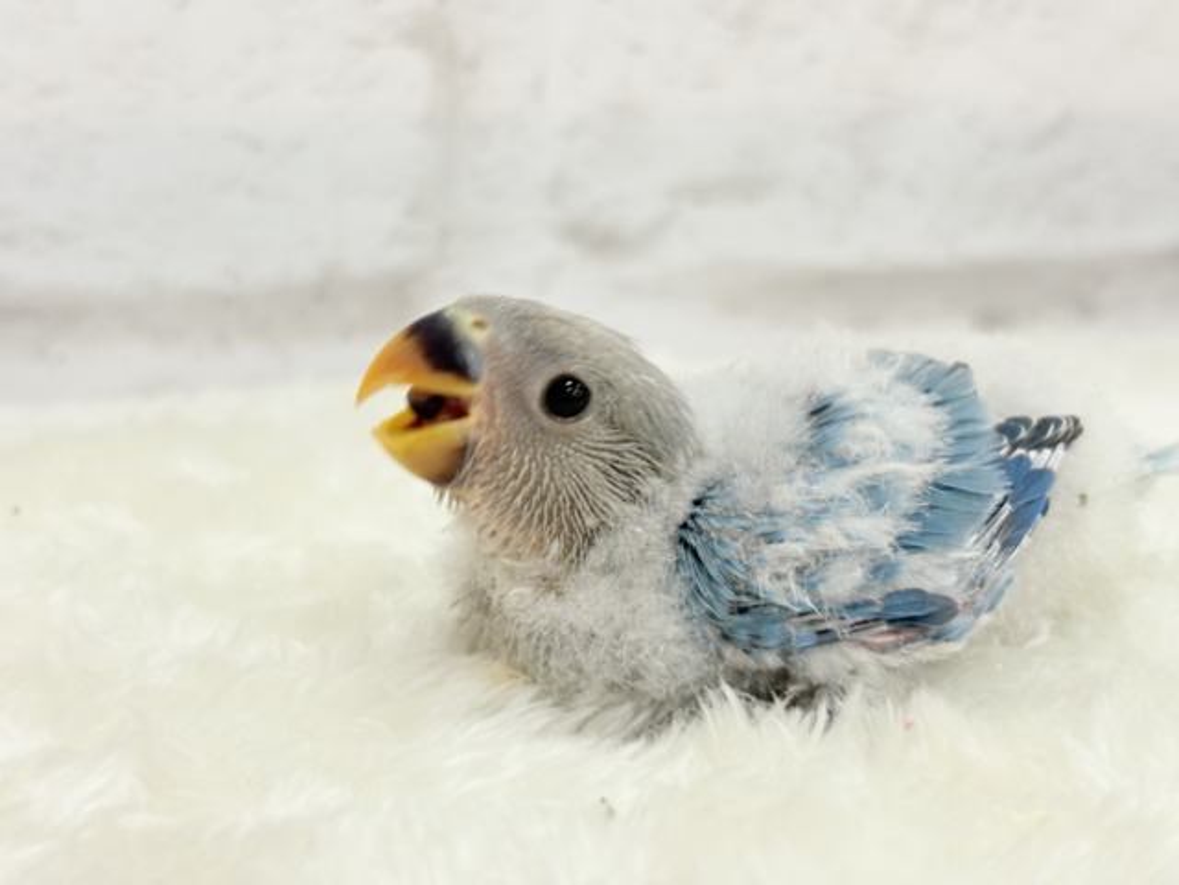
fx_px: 1771
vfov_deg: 28.0
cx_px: 590
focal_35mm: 52
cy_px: 442
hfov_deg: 36.8
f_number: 1.6
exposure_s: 1/50
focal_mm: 5.96
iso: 32
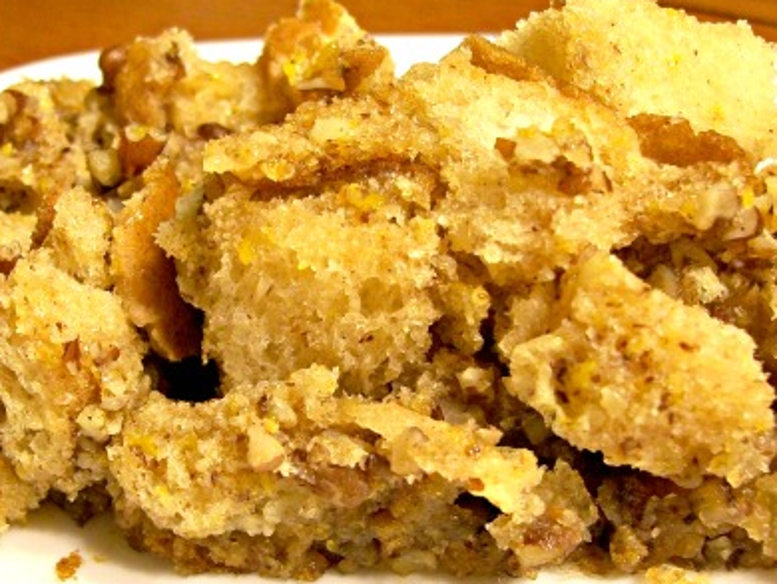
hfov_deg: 41.1
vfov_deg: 31.5
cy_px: 319
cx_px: 341
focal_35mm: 46
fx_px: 1033
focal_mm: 6
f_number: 2.7
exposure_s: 1/20
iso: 160
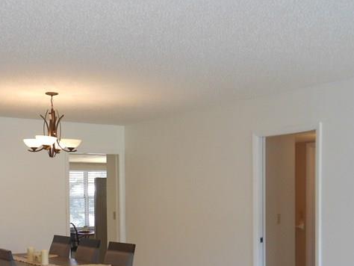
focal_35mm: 54
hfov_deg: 35.4
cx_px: 137
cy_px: 202
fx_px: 553
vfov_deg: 26.7
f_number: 3.2
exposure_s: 1/30
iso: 100
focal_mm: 4.5
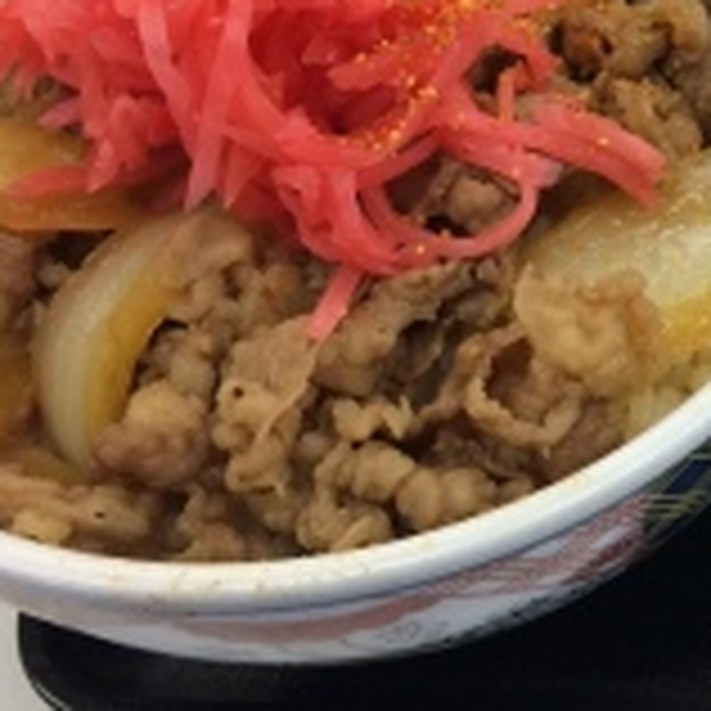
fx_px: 1882
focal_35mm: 81
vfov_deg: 21.2
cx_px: 860
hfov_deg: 20.0
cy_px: 169
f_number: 2.2
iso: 40
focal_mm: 4.15
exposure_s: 1/40
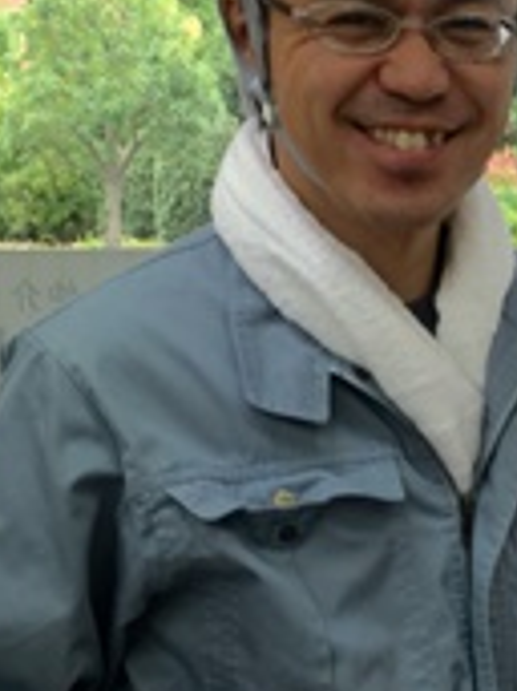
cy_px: 529
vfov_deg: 22.8
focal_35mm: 85
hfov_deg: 17.1
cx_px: 446
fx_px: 1695
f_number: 2.2
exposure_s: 1/60
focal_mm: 4.15
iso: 32
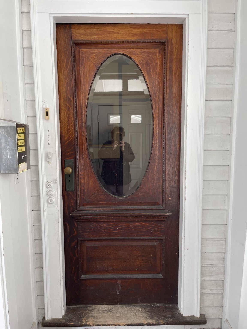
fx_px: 238
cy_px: 164
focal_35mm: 25
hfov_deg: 54.9
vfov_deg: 69.4
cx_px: 124
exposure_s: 1/121
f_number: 1.6
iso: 100
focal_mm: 5.1
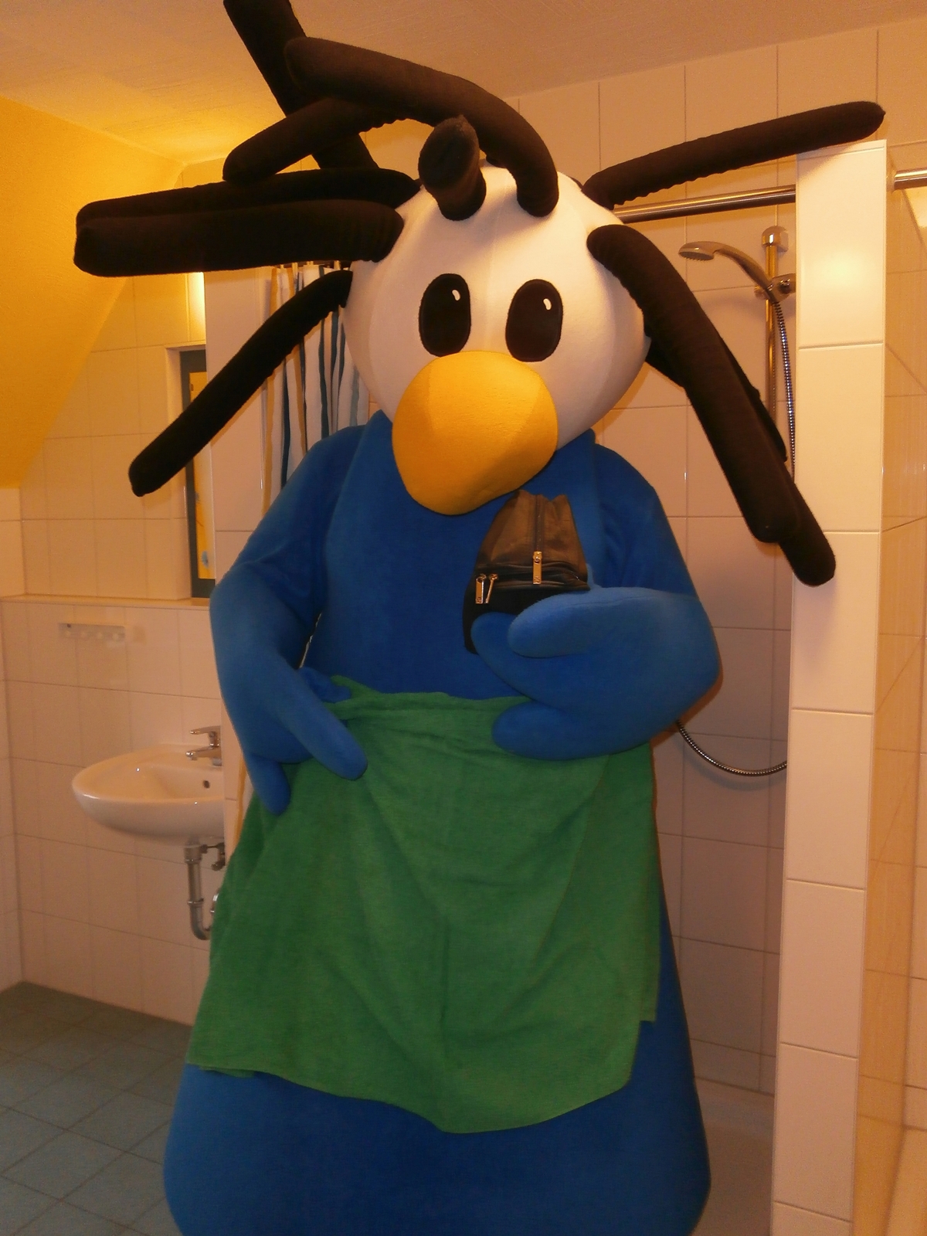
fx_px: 1107
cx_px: 464
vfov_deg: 58.4
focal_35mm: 31
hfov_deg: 45.4
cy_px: 618
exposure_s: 1/30
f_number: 2.9
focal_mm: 5.5
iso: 200
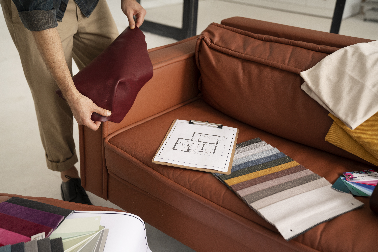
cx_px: 189
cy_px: 126
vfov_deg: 31.9
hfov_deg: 46.4
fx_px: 441
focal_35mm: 42
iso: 400
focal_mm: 42
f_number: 3.5
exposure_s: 1/160
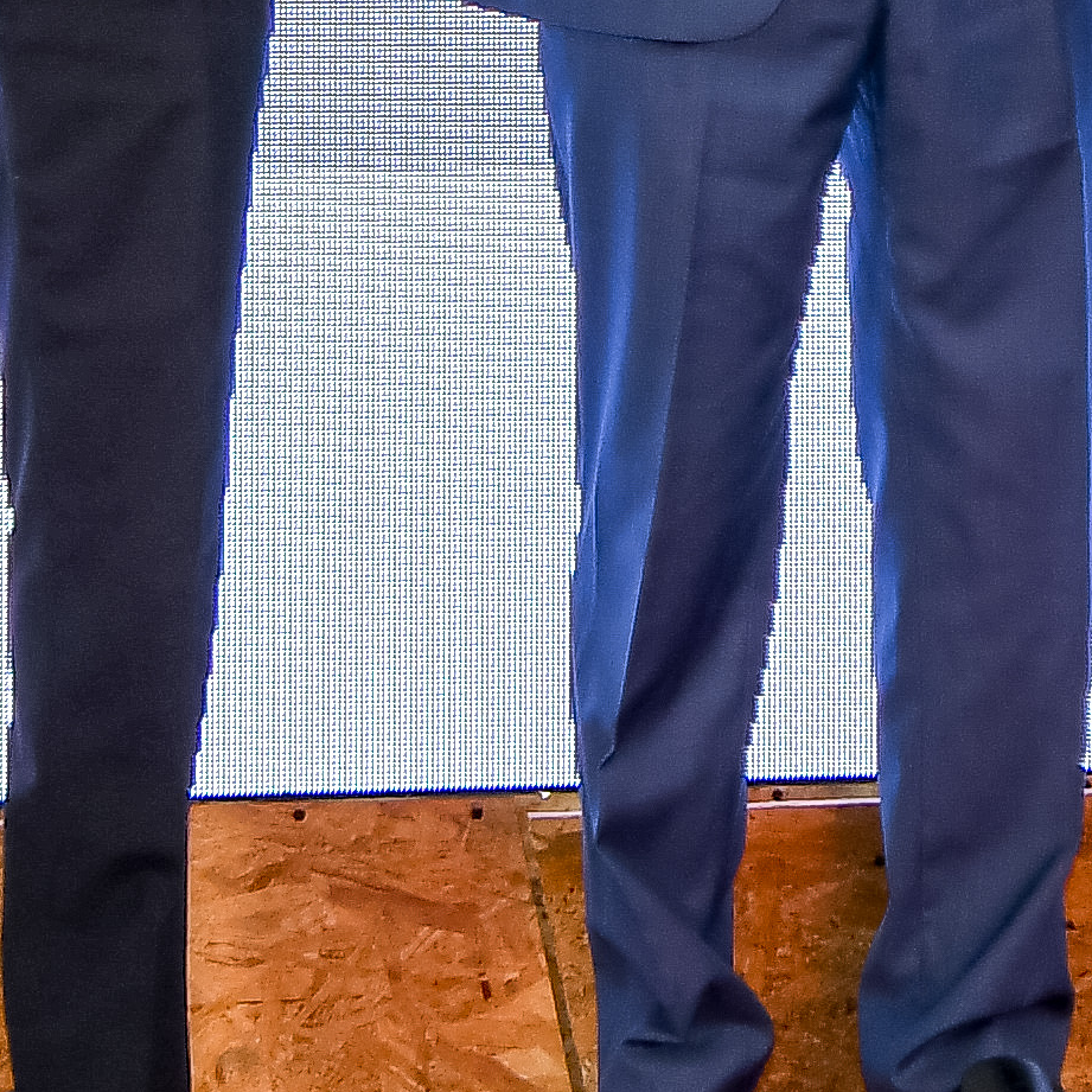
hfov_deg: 9.4
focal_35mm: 185
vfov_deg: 9.3
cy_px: -421
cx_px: 1066
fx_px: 6603
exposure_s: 1/160
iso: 500
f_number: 4
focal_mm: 24
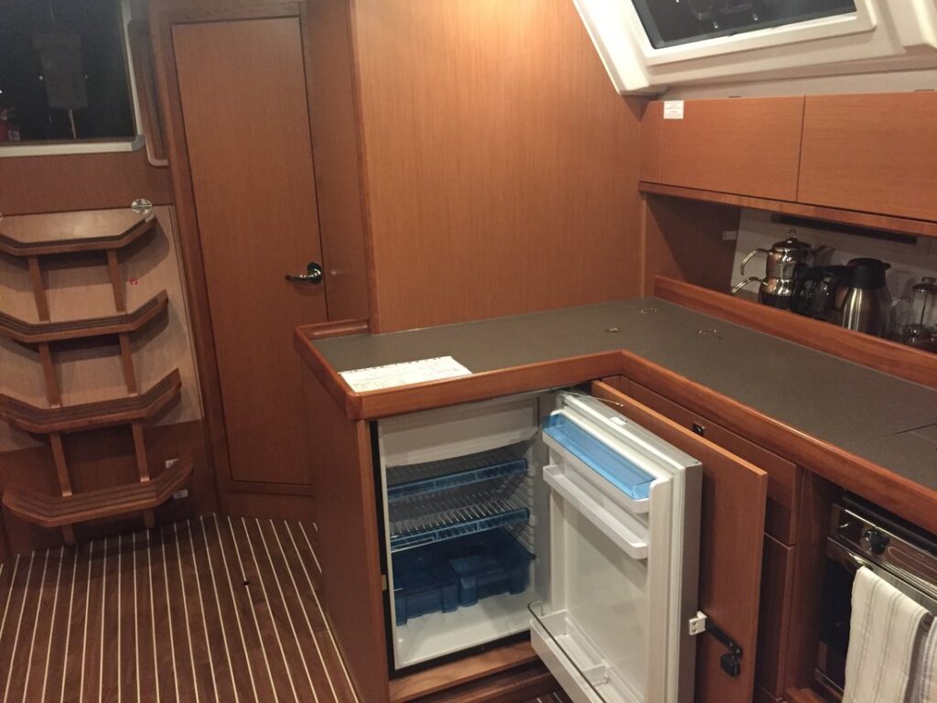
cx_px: 468
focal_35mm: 29
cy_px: 352
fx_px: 785
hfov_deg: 61.7
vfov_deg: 48.2
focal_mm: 4.15
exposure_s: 1/17
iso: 320
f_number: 2.2
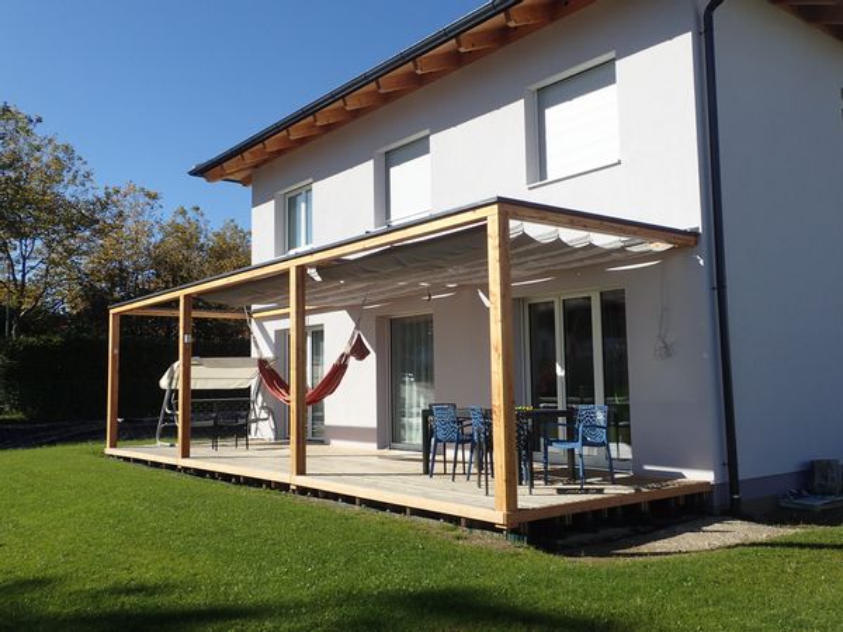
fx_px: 779
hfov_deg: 56.8
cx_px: 422
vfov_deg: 44.2
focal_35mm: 32
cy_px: 316
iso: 100
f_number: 9
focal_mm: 5.87
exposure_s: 1/125
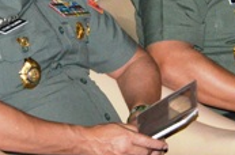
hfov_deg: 4.3
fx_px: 3109
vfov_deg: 2.9
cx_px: 103
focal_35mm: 478
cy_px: -3
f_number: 10
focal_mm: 86
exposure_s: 1/60
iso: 3200
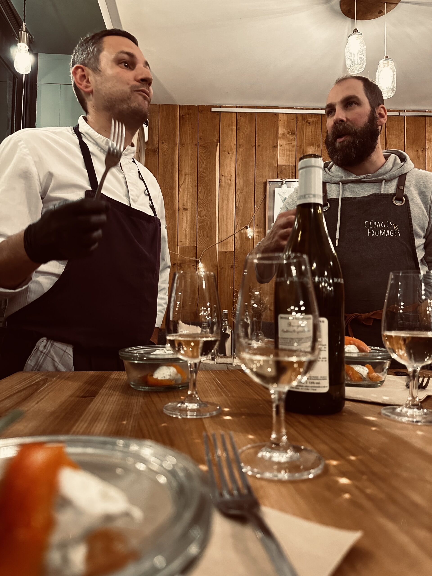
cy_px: 288
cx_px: 216
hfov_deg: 56.8
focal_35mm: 24
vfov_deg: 71.6
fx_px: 399
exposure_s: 1/50
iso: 640
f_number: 1.78
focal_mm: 6.86
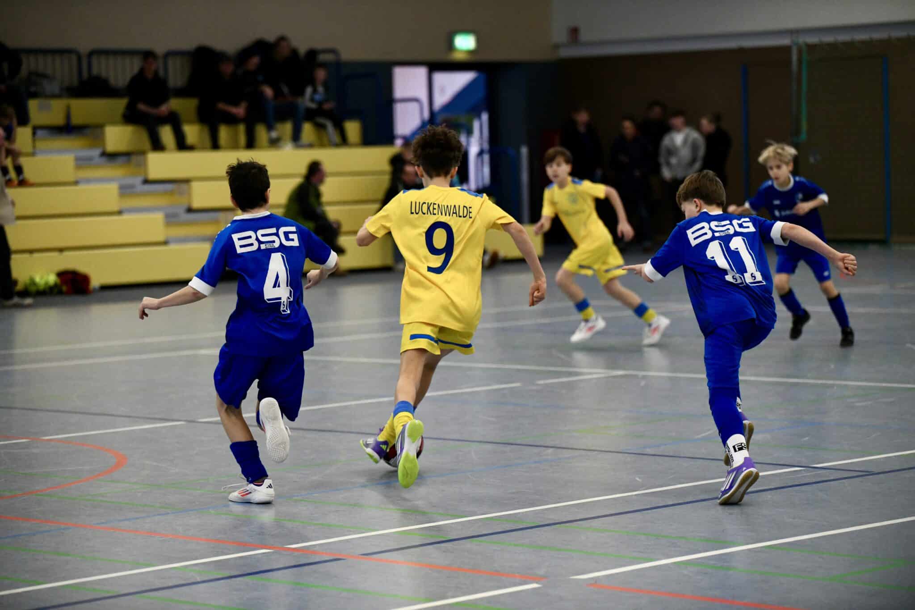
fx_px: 2948
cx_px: 458
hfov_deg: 17.6
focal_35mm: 116
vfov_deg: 11.8
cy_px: 305
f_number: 2.8
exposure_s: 1/1250
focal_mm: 116
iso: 5000
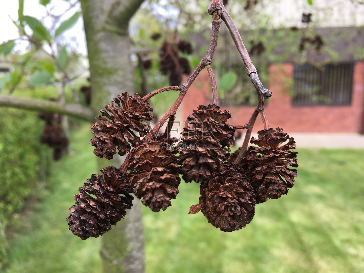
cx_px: 182
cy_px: 136
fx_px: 305
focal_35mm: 29
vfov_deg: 48.2
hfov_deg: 61.7
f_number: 2.2
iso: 25
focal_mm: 4.15
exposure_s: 1/267
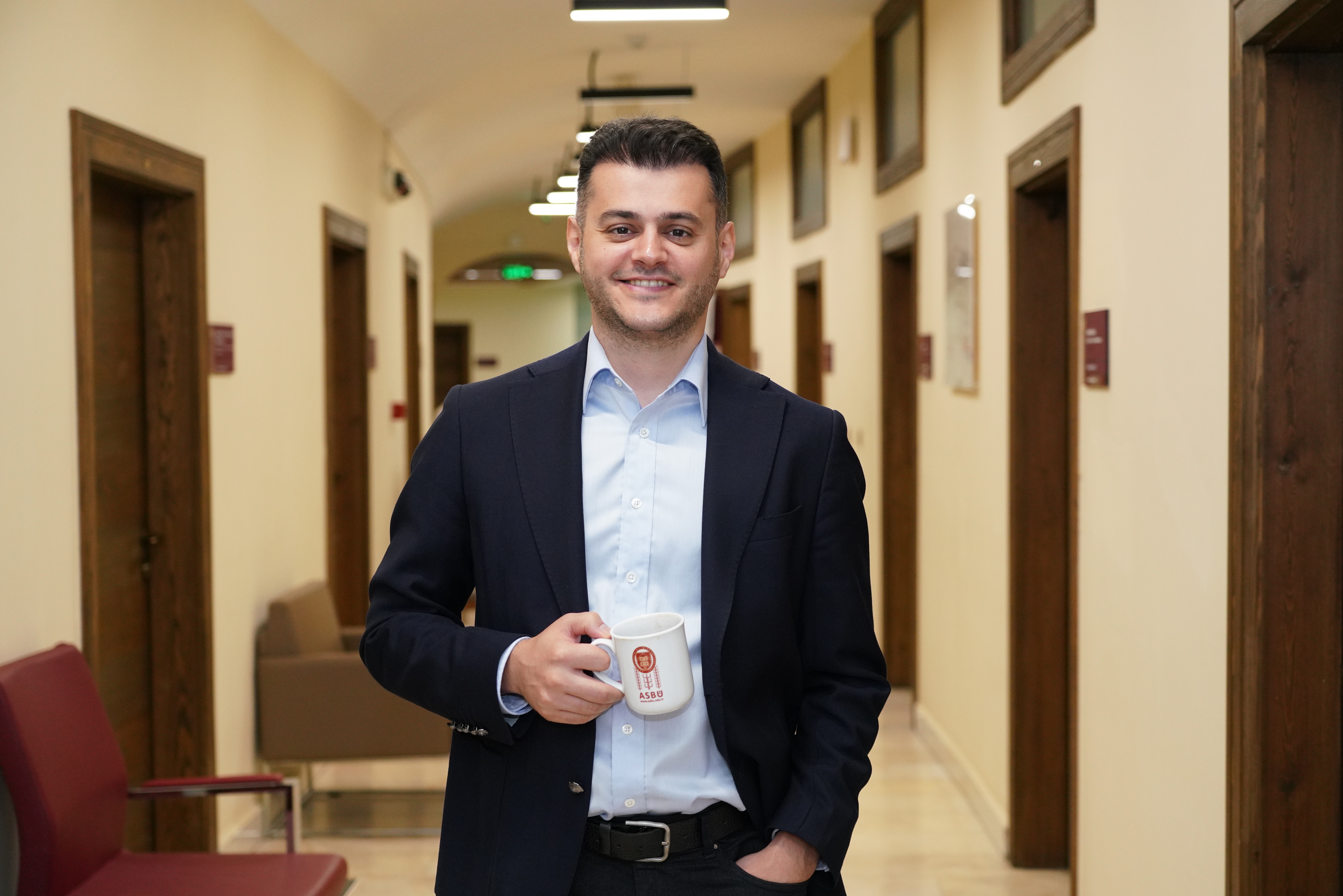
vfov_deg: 24.2
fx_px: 2089
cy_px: 448
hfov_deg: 35.6
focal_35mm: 56
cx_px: 672
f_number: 4
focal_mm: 56
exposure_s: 1/125
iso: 3200
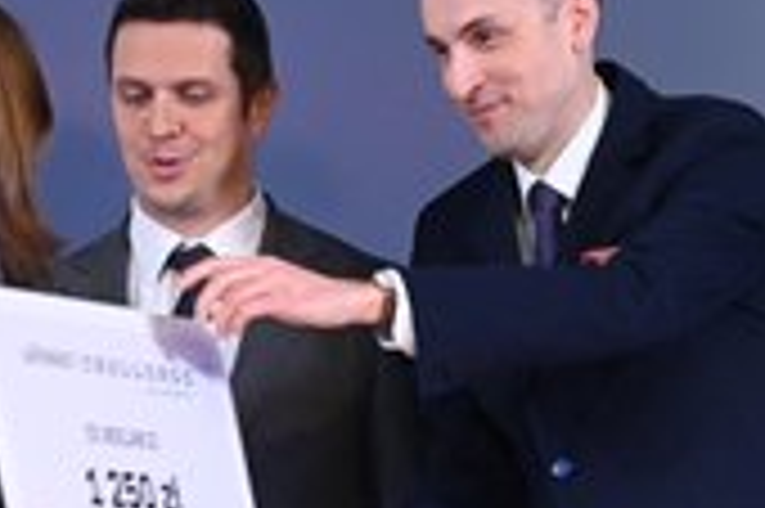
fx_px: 5923
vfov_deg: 4.9
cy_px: 346
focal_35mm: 279
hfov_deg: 7.4
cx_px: 261
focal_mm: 115
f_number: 5
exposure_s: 1/80
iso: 3200
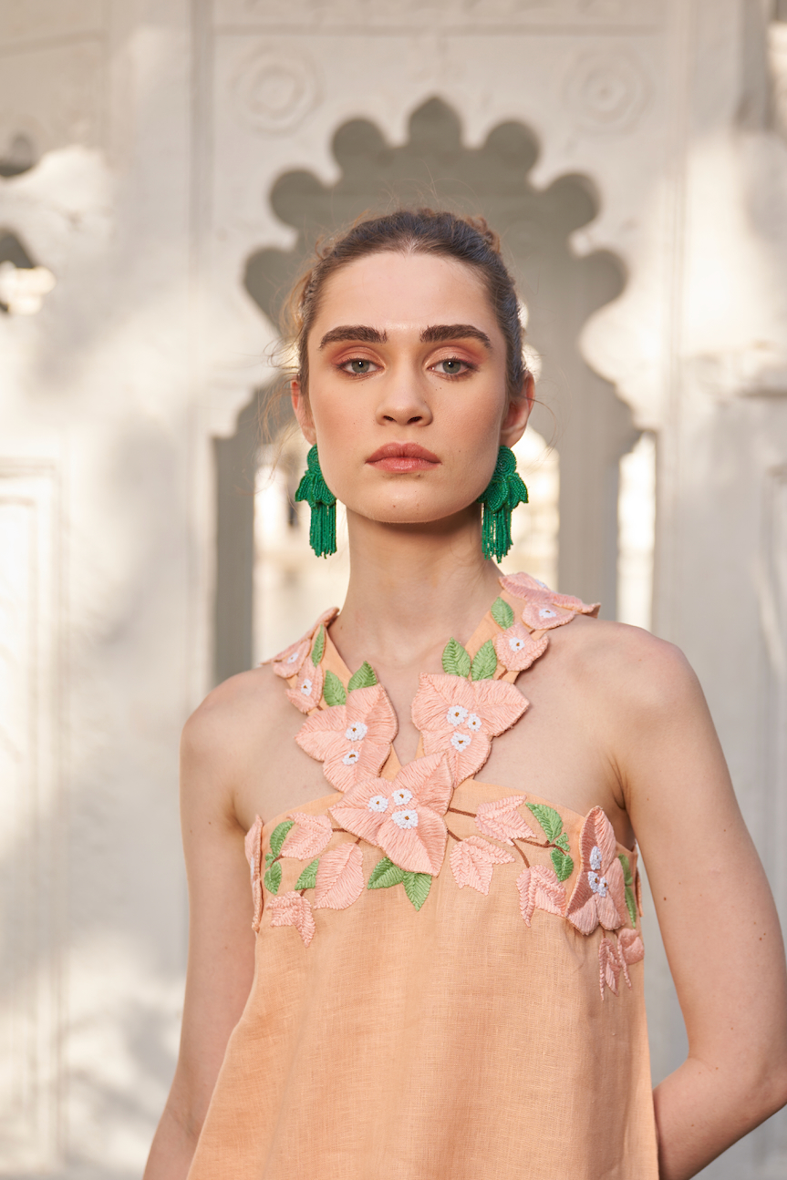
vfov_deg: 27.0
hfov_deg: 18.2
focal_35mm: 75
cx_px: 409
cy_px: 598
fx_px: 2460
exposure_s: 1/500
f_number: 2.8
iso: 50
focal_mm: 48
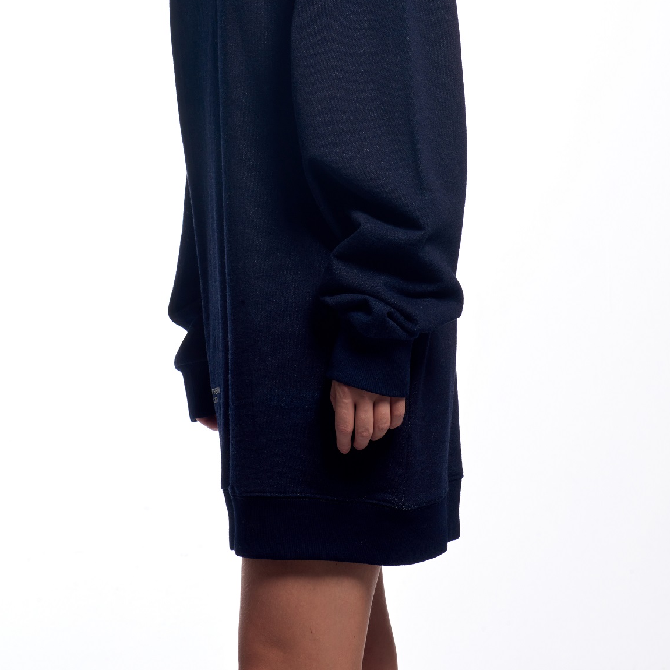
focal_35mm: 192
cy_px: 90
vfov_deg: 9.1
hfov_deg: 9.1
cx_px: 326
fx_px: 4204
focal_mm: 130
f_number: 14
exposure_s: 1/200
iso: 100
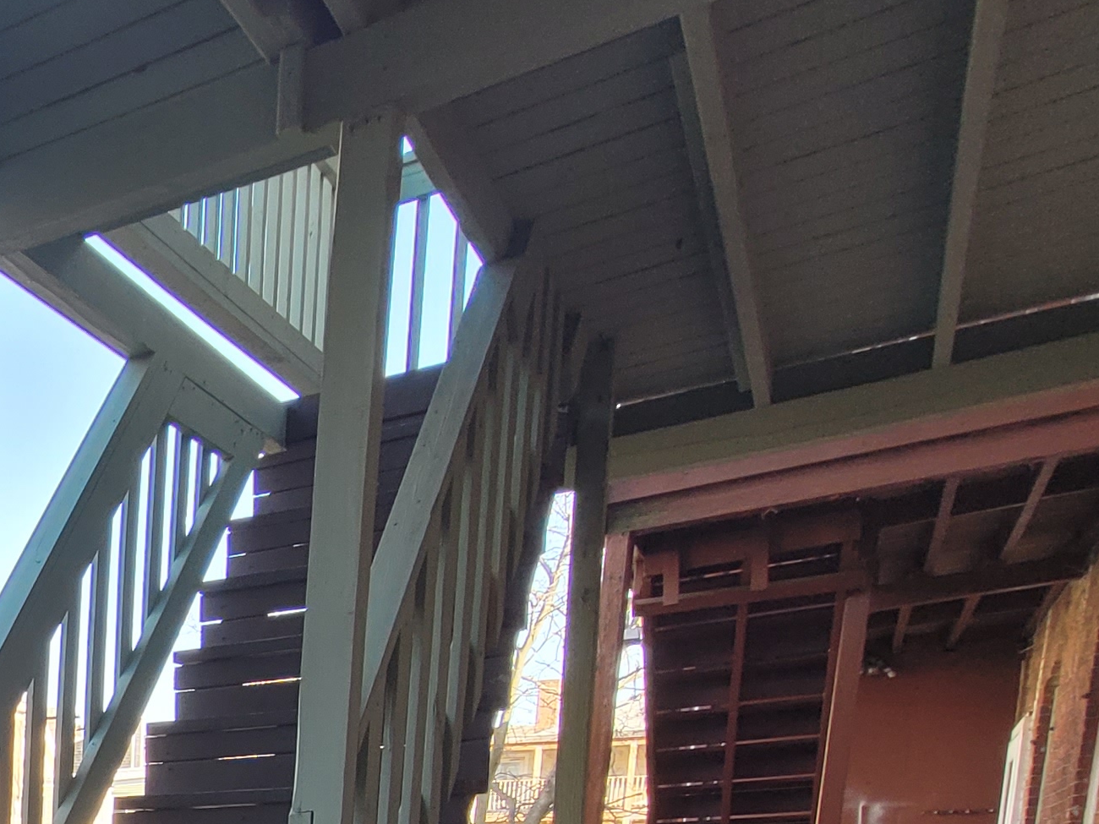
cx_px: -386
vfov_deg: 29.2
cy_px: 1068
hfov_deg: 32.5
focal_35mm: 40
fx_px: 1270
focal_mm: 1.74
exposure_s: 1/119
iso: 50
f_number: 2.2
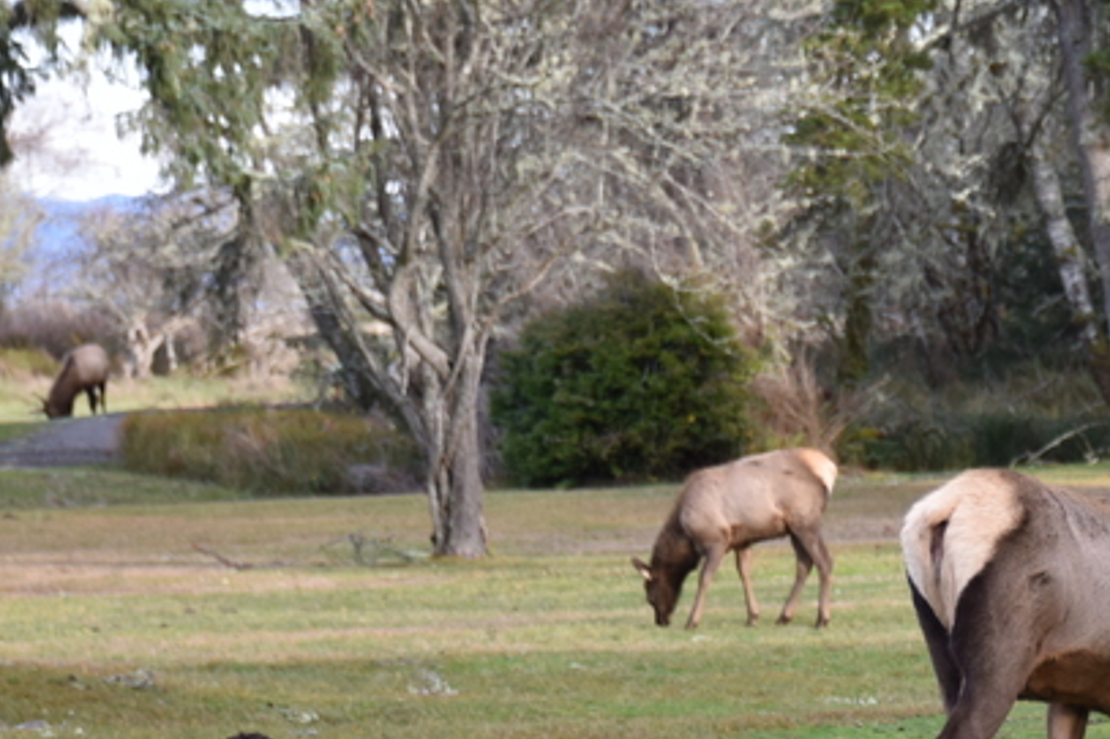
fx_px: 11249
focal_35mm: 365
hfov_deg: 5.6
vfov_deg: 3.8
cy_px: 624
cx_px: 1181
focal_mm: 116
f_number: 5.6
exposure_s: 1/250
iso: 400
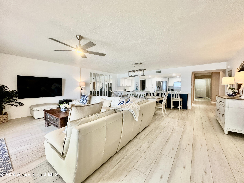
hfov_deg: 102.1
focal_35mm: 14
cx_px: 122
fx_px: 99
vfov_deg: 85.7
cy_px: 92
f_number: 2.2
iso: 200
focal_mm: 2.22
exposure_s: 1/120
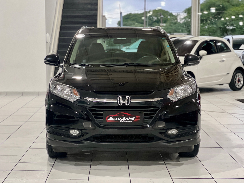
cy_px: 92
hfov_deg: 25.3
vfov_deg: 19.1
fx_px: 543
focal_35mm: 77
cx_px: 122
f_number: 2.8
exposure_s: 1/40
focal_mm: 9
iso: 400
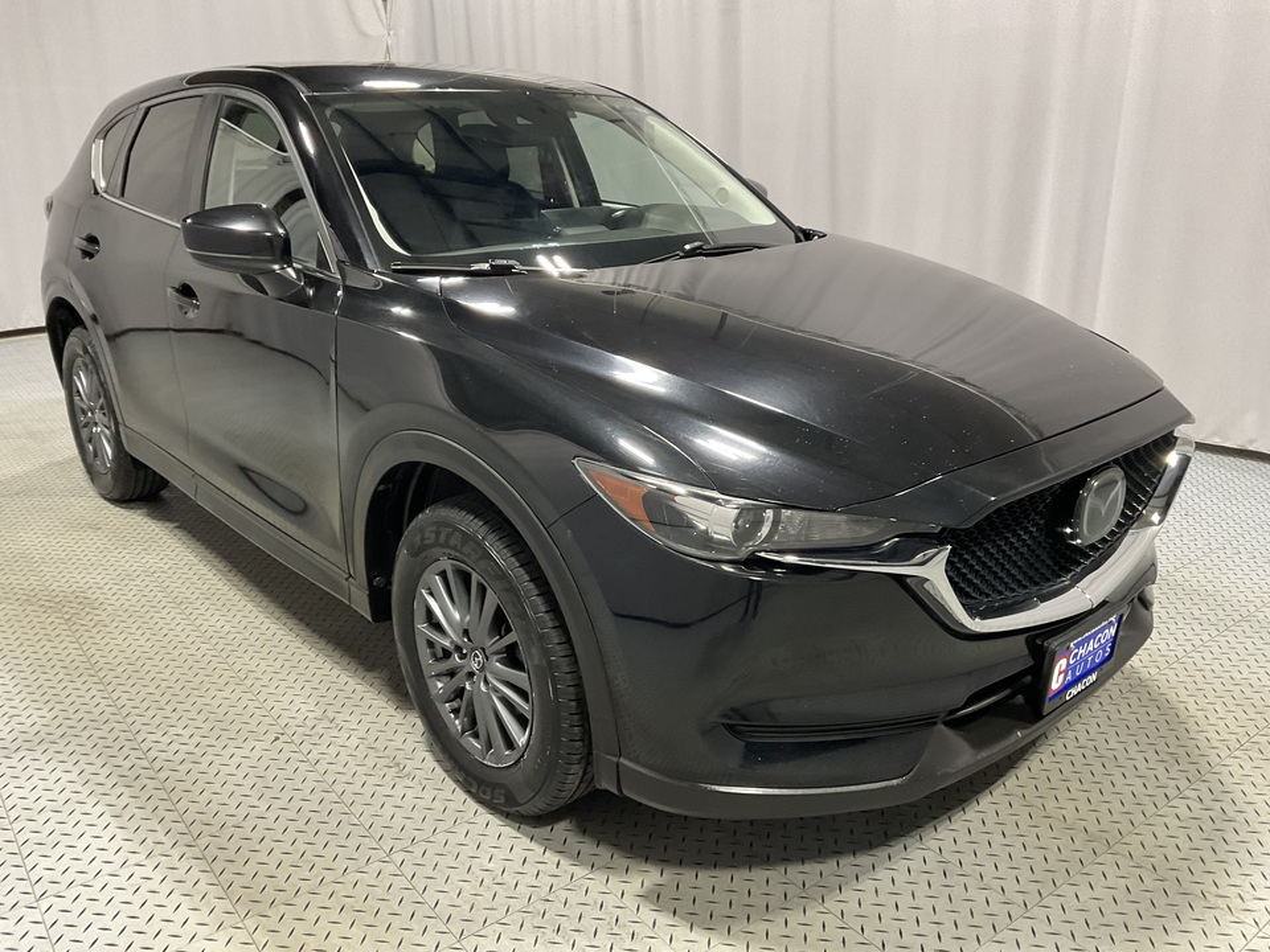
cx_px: 635
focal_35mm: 29
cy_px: 476
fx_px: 1064
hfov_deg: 61.7
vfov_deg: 48.2
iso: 125
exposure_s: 1/60
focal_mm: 3
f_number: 1.8
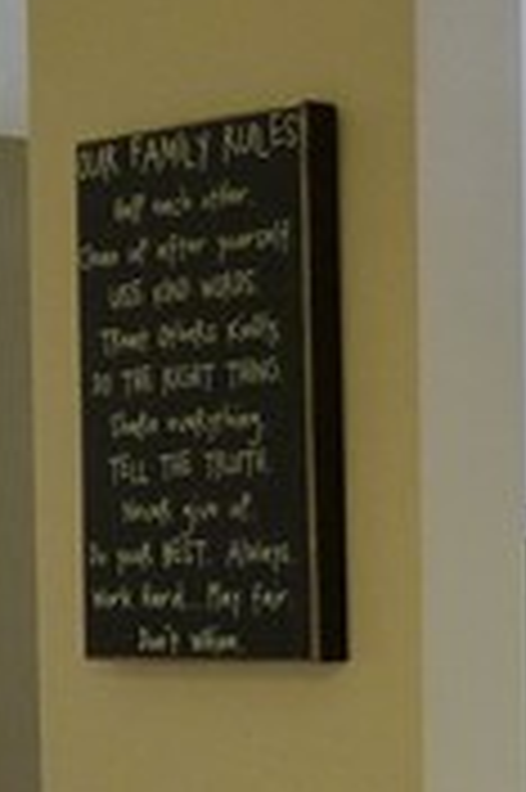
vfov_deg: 13.7
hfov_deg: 9.2
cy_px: 819
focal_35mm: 148
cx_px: 389
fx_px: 3250
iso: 400
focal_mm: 4.7
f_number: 1.4
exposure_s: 1/100
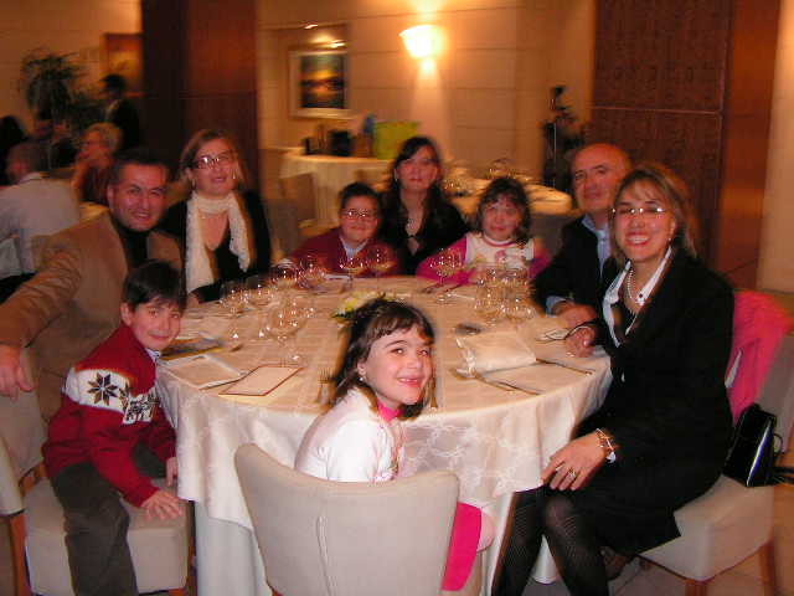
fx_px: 826
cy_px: 298
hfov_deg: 51.4
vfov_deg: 39.7
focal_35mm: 36
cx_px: 397
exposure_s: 1/40
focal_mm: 6
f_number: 3.2
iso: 200
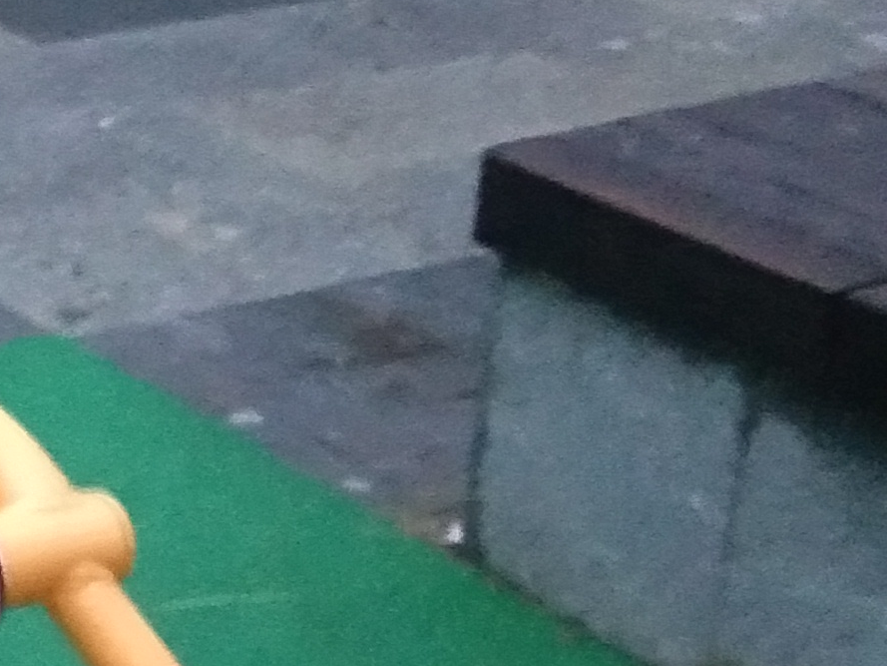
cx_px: -614
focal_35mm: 145
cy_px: 237
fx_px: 3716
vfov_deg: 10.2
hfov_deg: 12.6
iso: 1000
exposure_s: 1/16.7
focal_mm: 3.69
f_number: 2.2
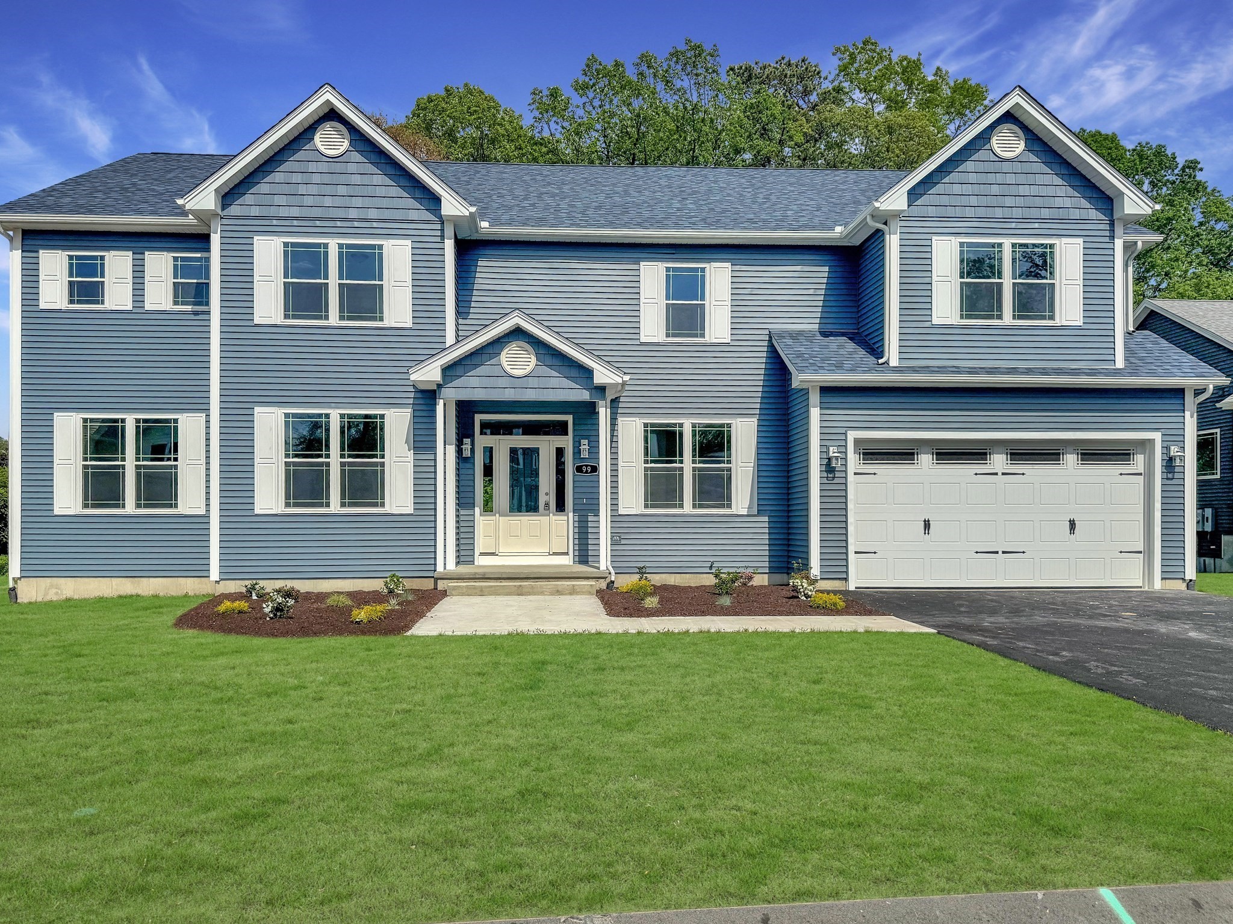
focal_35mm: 24
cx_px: 616
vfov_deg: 56.8
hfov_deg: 71.6
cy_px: 462
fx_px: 855
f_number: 1.78
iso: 80
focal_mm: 6.76
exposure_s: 1/12346
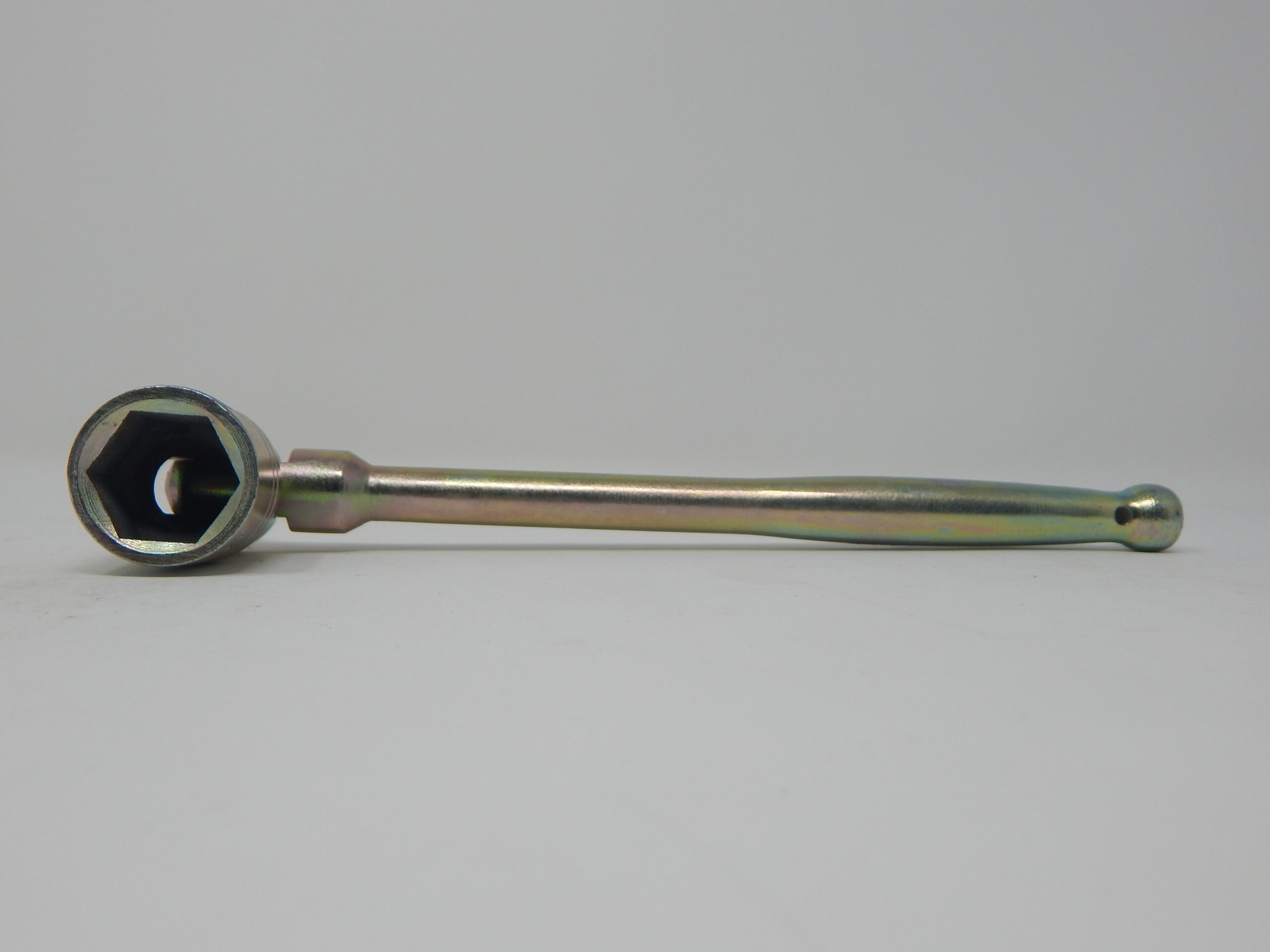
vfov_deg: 45.4
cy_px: 476
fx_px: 1137
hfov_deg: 58.4
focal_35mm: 31
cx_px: 635
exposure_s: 1/160
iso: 125
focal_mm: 5.6
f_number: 3.2
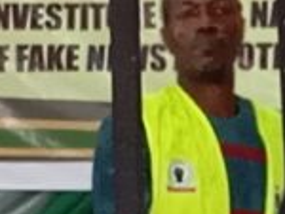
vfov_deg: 3.4
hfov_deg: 4.5
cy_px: 180
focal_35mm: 436
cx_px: 532
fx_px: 3595
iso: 1390
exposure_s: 1/33.3
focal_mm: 4.27
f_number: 1.8
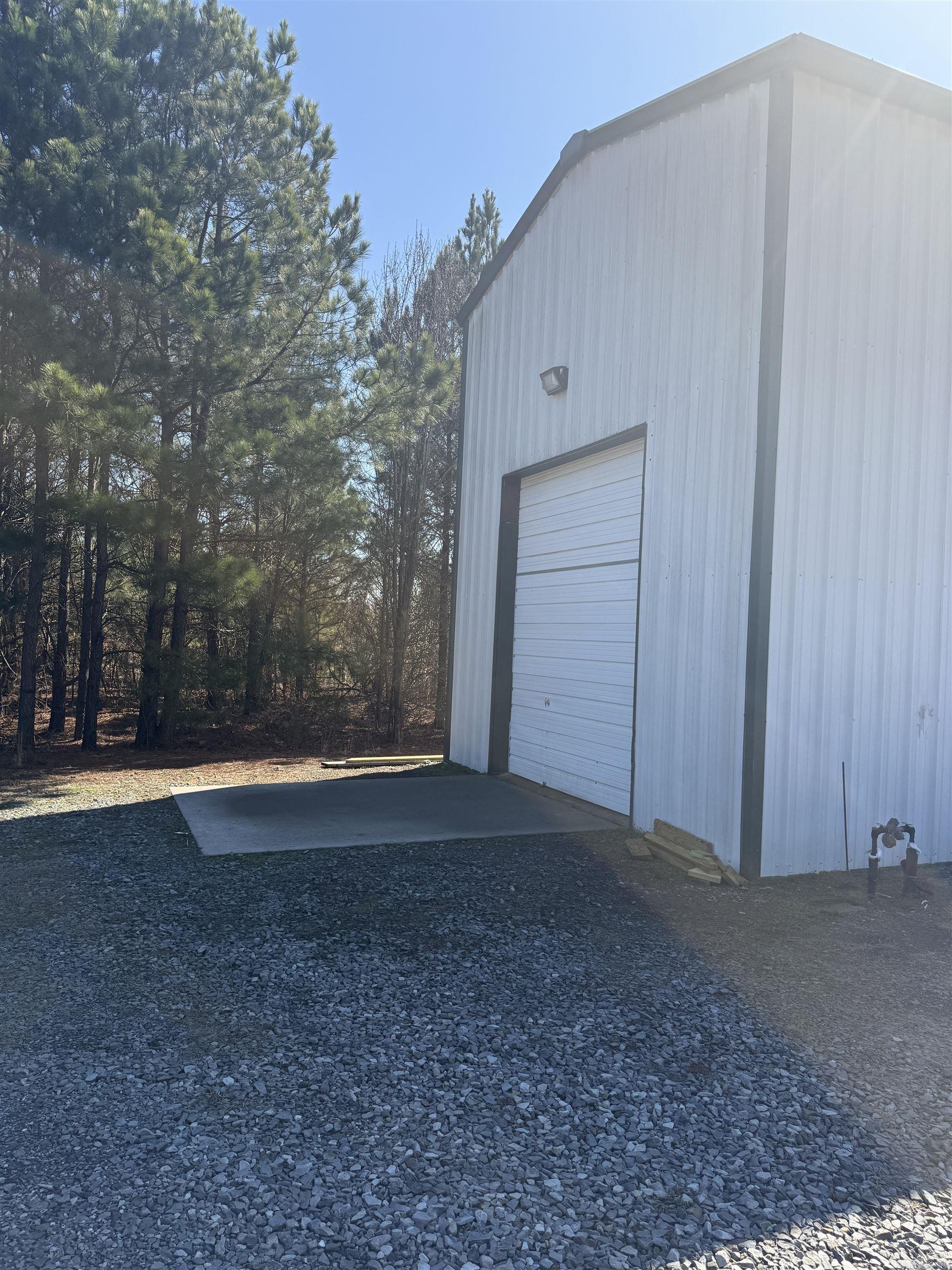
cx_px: 476
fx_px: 880
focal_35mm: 24
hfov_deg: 56.8
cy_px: 635
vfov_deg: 71.6
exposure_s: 1/3021
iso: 100
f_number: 1.78
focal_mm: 6.76
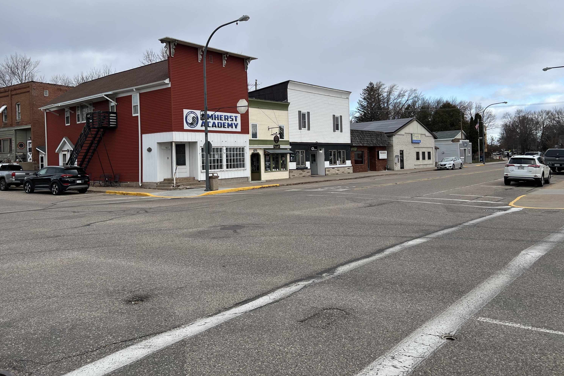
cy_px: 158
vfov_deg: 46.2
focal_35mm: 28
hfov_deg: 65.5
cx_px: 279
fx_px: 439
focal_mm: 5.7
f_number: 1.5
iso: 50
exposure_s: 1/1079
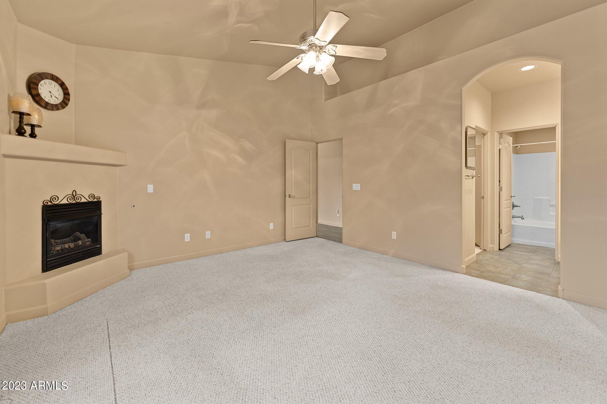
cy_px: 202
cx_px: 304
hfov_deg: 104.3
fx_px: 236
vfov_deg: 81.2
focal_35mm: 14
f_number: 2.8
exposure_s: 1/4
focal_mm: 14
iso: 400
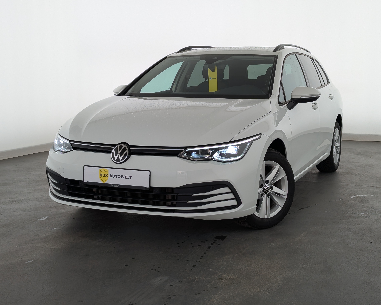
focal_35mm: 50
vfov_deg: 30.3
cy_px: 152
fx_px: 564
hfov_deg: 37.3
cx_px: 199
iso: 45
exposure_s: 1/225
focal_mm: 6.81
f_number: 1.85
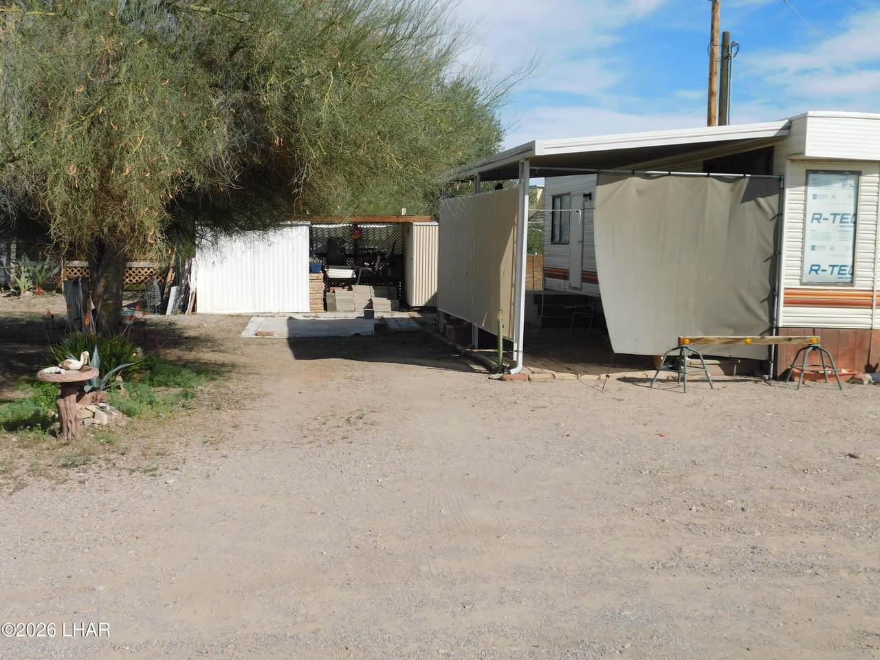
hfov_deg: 51.4
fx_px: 915
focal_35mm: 36
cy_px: 330
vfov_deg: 39.7
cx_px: 440
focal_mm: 6.3
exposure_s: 1/500
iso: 125
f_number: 7
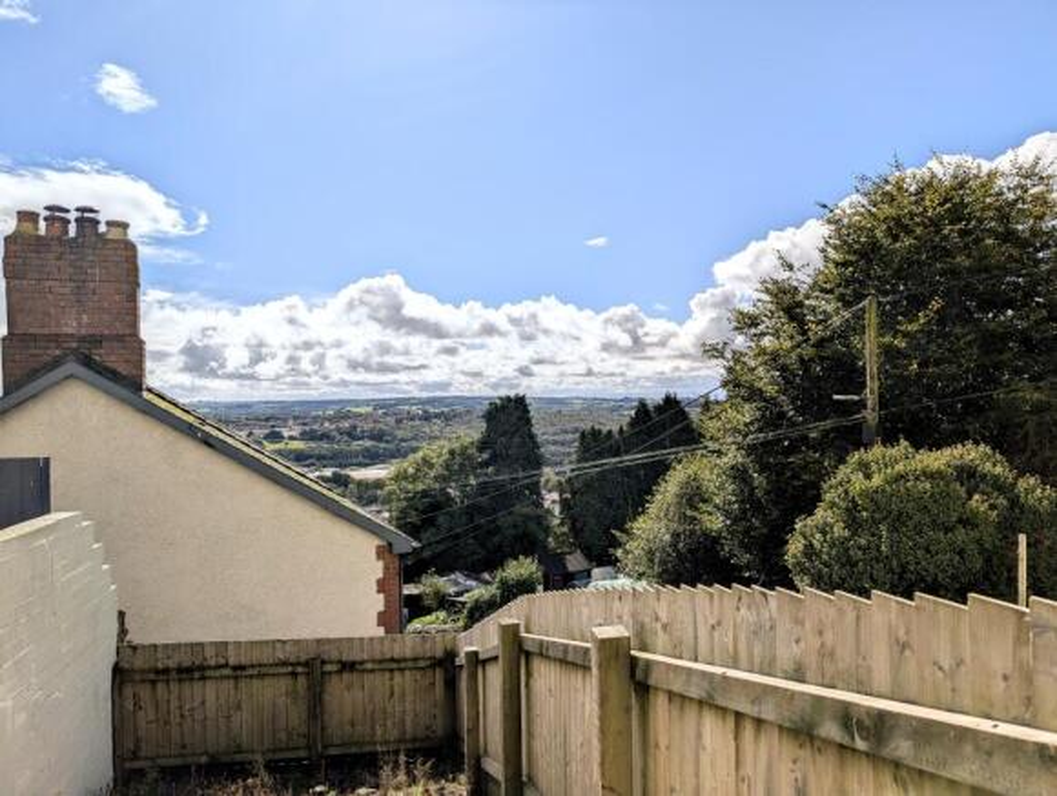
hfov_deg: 71.5
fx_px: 734
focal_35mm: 24
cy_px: 398
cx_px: 528
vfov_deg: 57.0
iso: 20
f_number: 1.68
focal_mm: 6.9
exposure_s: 1/3448
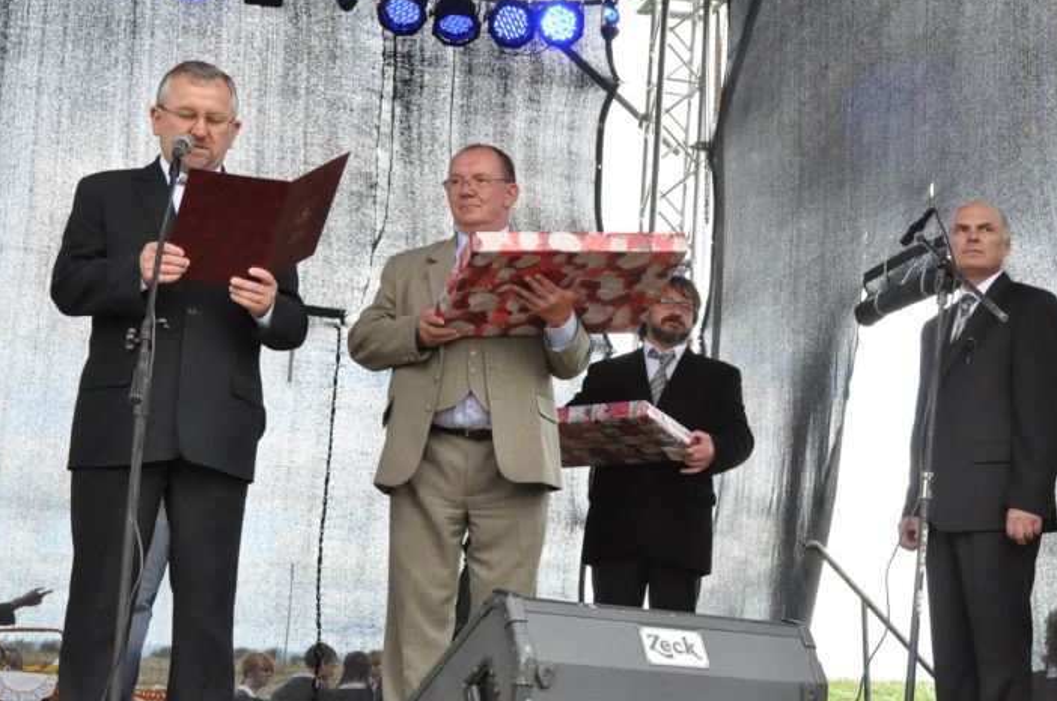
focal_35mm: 65
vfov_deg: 20.9
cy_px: 390
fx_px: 1906
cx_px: 589
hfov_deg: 31.0
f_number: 9
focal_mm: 38
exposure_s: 1/640
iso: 3200
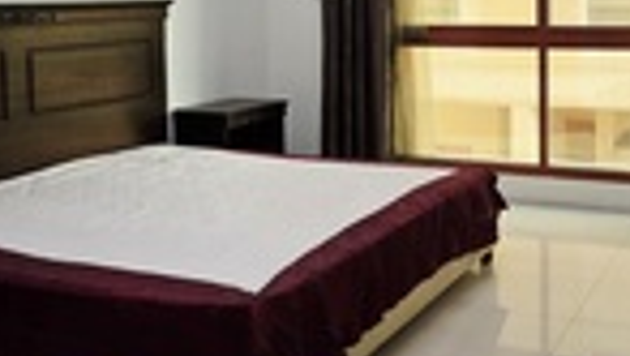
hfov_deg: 44.1
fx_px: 736
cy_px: 28
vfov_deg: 26.2
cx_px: 504
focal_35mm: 44
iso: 200
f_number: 1.9
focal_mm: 2.2
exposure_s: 1/101
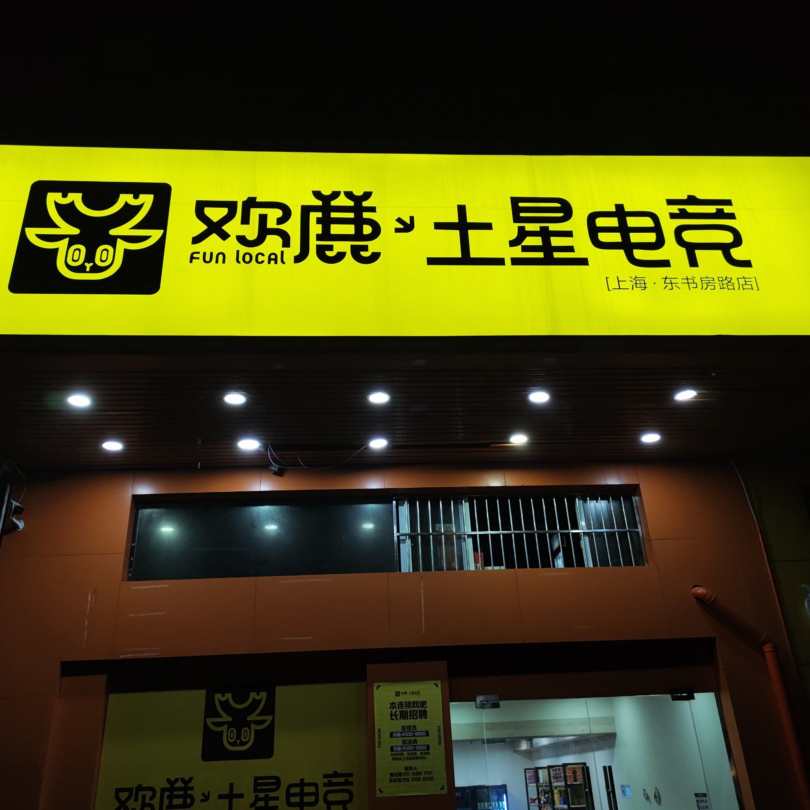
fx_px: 768
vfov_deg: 55.6
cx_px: 396
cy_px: 402
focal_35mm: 29
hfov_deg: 55.6
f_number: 1.88
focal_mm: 5.56
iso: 254
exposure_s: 1/100
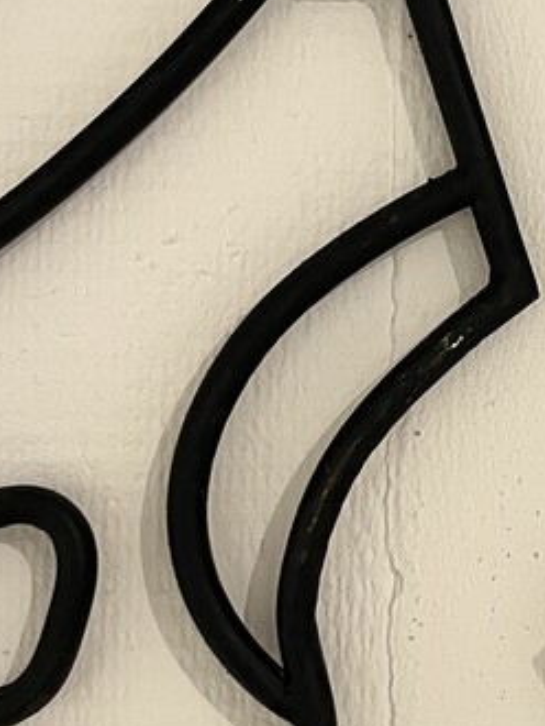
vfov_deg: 23.2
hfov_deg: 17.3
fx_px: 1761
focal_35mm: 84
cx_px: 512
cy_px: 258
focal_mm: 5.1
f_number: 1.6
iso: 64
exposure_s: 1/50
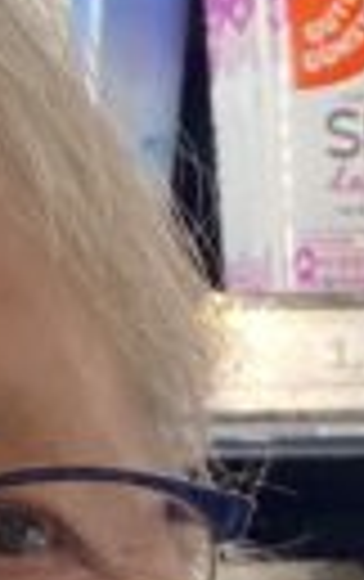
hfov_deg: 5.9
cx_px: 764
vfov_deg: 9.5
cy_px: 647
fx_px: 3449
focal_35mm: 218
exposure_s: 1/105
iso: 125
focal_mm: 4.25
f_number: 1.8
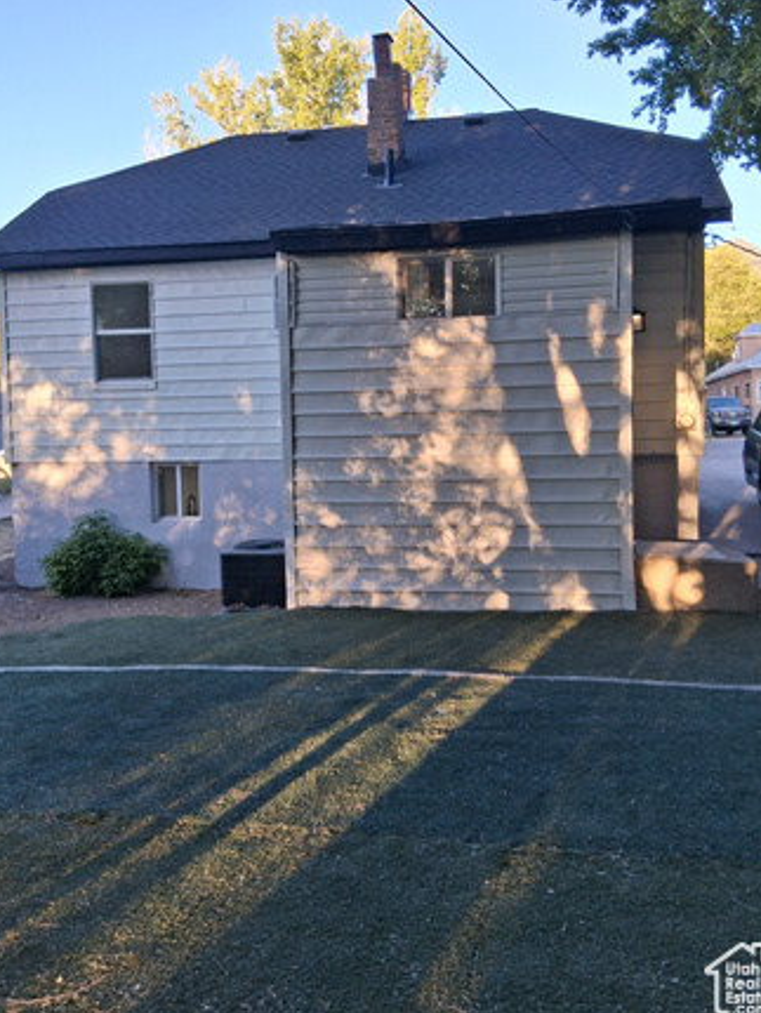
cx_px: 375
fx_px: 849
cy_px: 469
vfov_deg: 61.6
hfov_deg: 48.3
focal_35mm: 29
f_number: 1.8
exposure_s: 1/120
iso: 32
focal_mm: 3.98
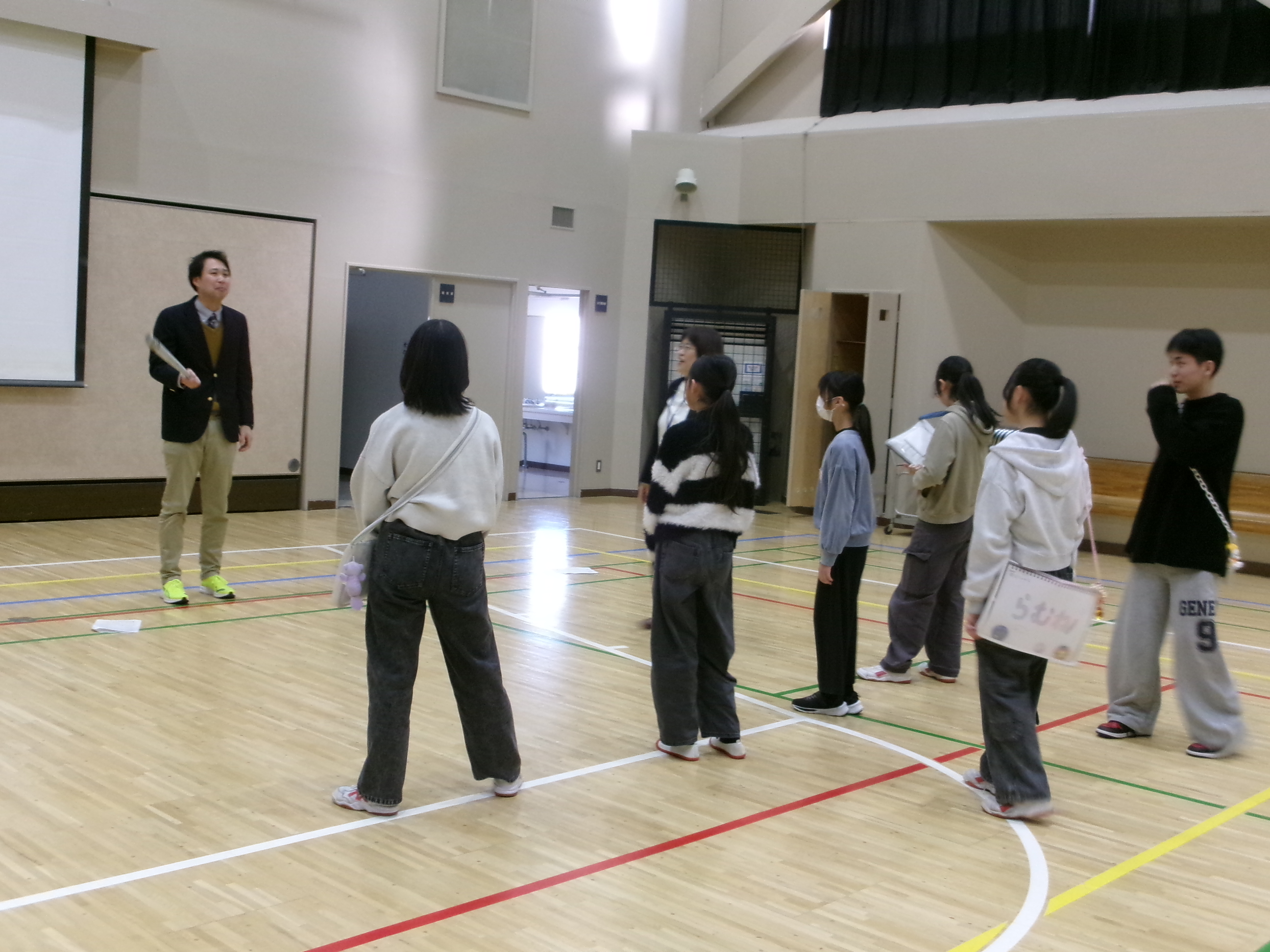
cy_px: 476
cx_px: 635
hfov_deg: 43.9
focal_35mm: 43
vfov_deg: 33.6
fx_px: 1578
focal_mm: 7.8
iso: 400
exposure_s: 1/26
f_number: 4.7
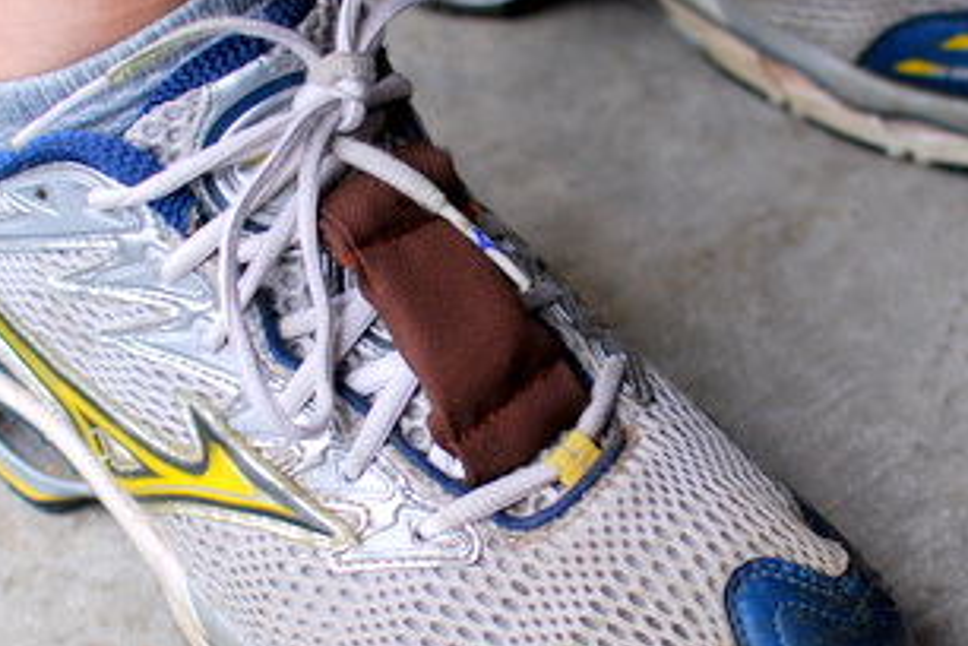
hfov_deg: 19.8
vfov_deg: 13.3
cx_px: 481
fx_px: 2769
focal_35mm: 103
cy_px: 299
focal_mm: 35
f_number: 2.5
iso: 400
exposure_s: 1/200
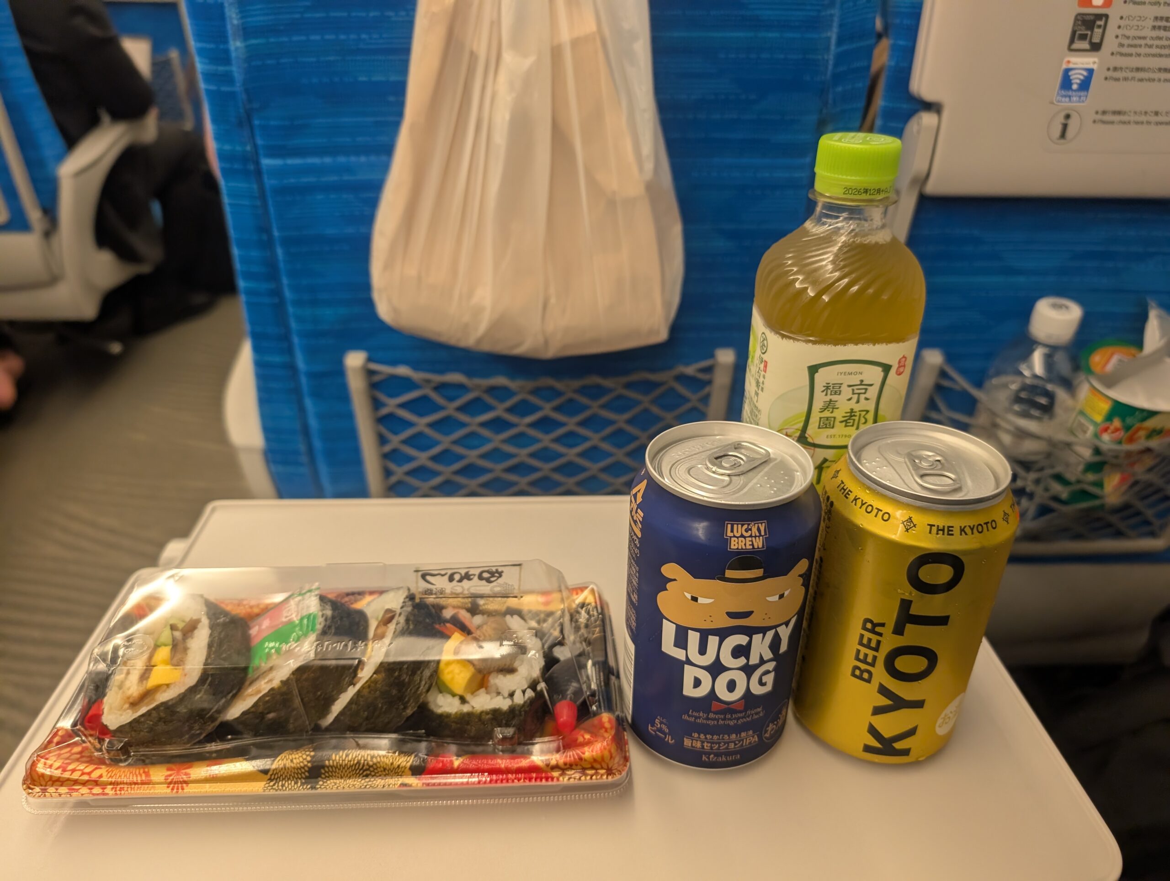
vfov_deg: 56.9
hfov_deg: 71.5
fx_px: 812
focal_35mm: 24
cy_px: 440
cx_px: 585
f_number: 1.68
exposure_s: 1/231
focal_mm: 6.9
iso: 509
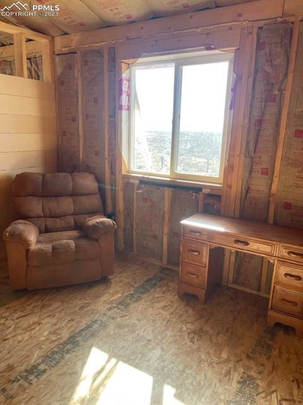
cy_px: 202
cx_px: 152
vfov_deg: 67.3
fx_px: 303
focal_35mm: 26
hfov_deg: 53.1
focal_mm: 5.1
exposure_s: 1/121
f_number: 1.6
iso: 40
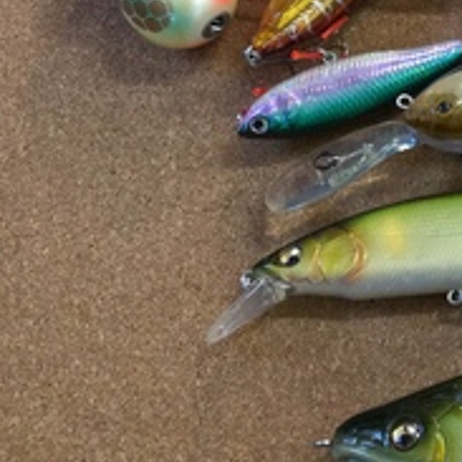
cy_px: -10
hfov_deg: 17.7
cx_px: 641
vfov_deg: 18.7
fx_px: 1359
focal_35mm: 90
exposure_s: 1/30
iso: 50
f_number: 2.4
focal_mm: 3.3
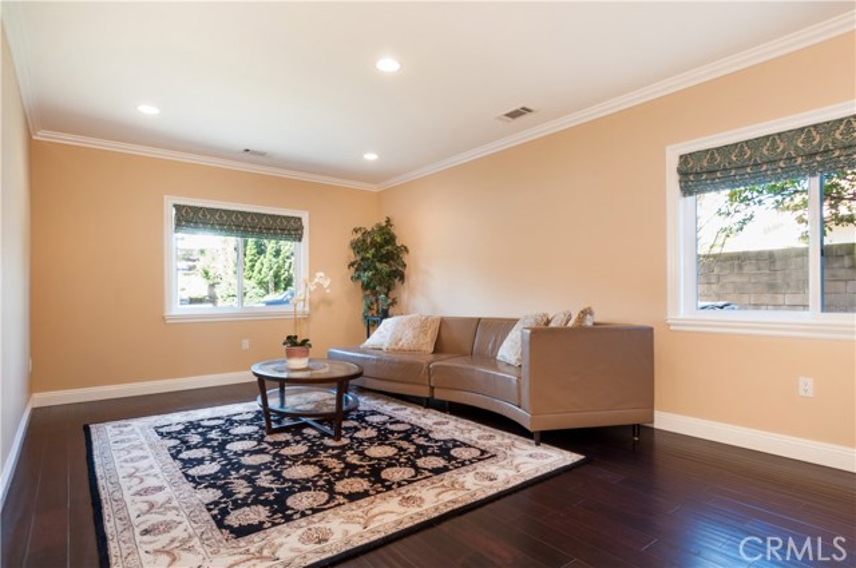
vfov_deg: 67.2
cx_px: 428
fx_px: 427
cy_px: 284
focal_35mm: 18
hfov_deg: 90.1
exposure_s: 1/2.5
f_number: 14
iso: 200
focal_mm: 12
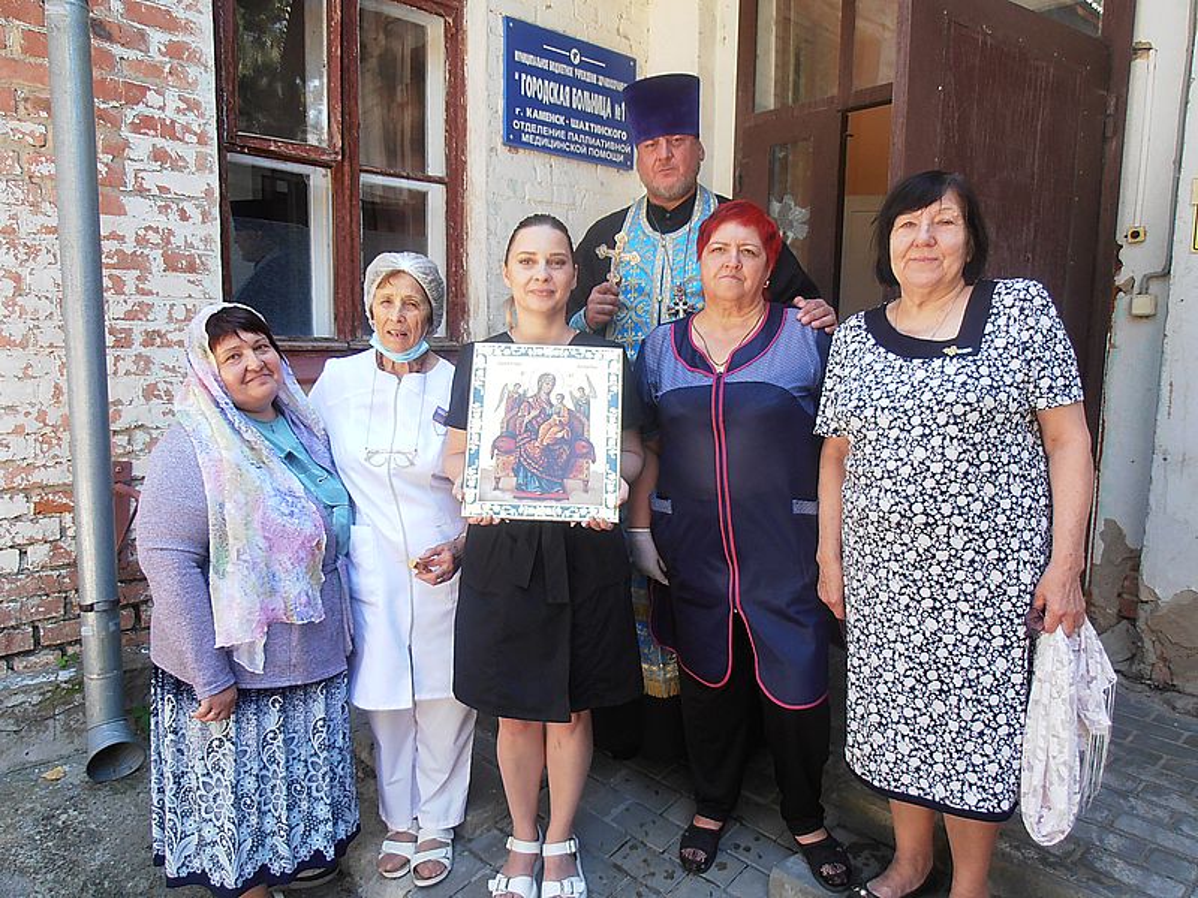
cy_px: 449
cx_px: 599
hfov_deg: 71.6
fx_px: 831
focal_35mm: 24
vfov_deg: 56.8
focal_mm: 4.2
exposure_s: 1/80
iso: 80
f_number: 3
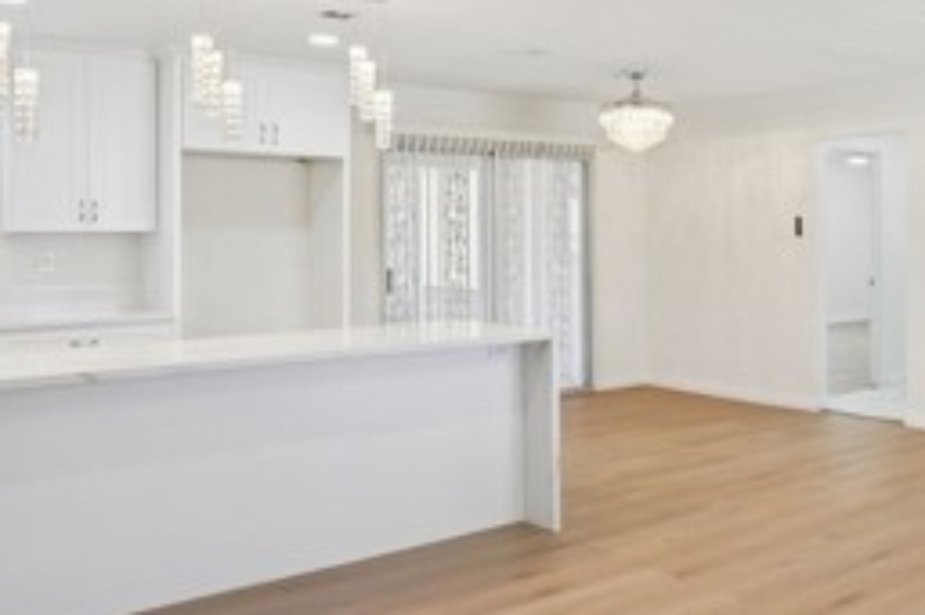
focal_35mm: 40
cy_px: 217
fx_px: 1026
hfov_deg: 44.1
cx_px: 835
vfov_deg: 33.1
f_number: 8
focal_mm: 16
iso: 400
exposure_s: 1/30
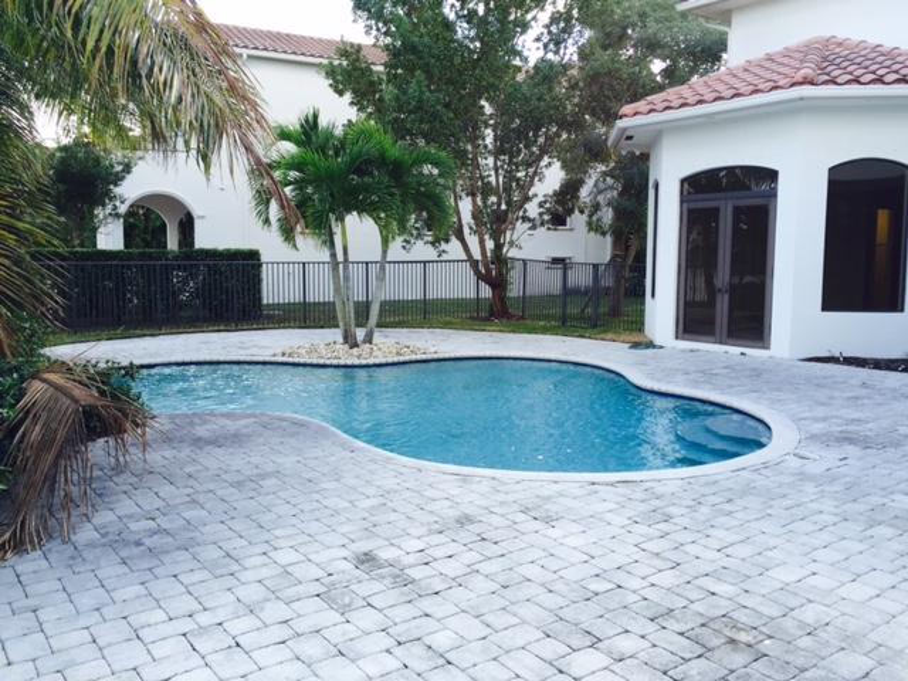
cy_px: 340
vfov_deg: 48.2
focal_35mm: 29
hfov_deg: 61.7
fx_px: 761
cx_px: 454
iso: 32
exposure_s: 1/403
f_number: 2.2
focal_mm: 4.15
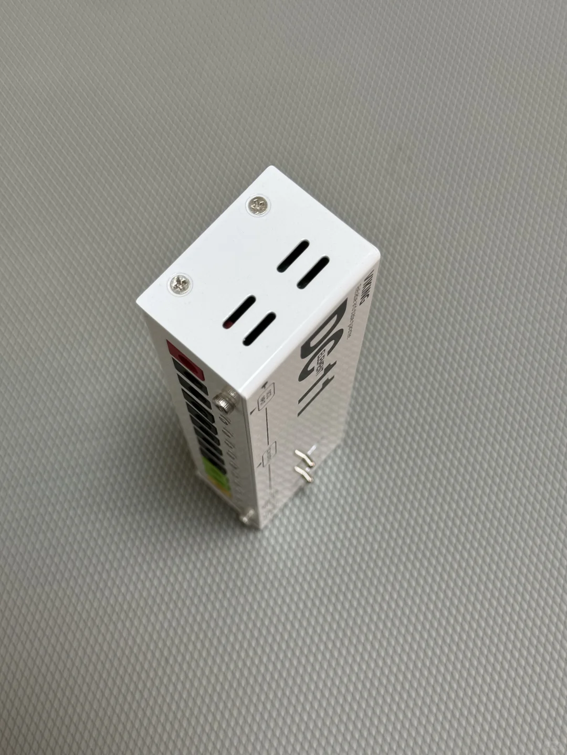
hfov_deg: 30.3
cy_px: 378
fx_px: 1048
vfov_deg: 39.7
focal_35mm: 48
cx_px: 284
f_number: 1.78
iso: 64
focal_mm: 6.76
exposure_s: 1/50
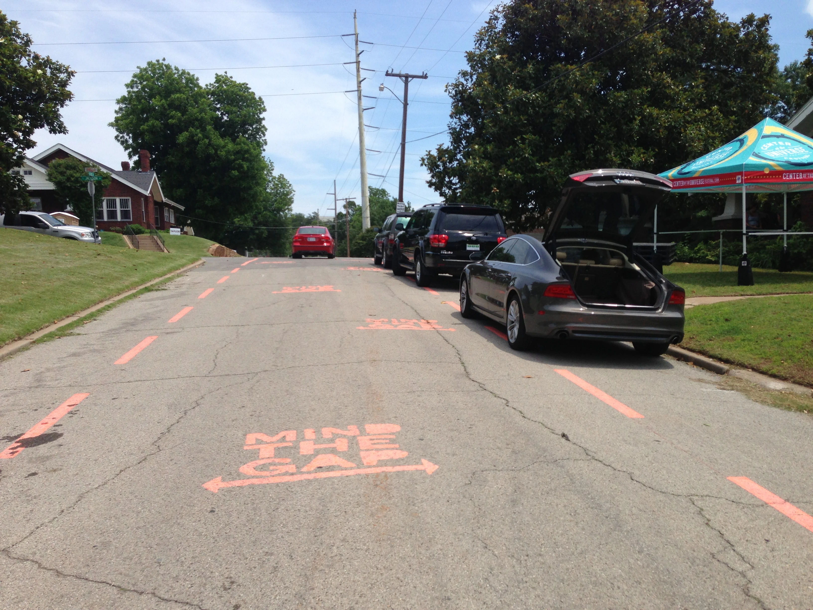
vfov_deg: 42.9
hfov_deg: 55.4
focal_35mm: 33
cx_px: 406
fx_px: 775
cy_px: 305
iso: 50
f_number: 2.4
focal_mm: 4.13
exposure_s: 1/1748
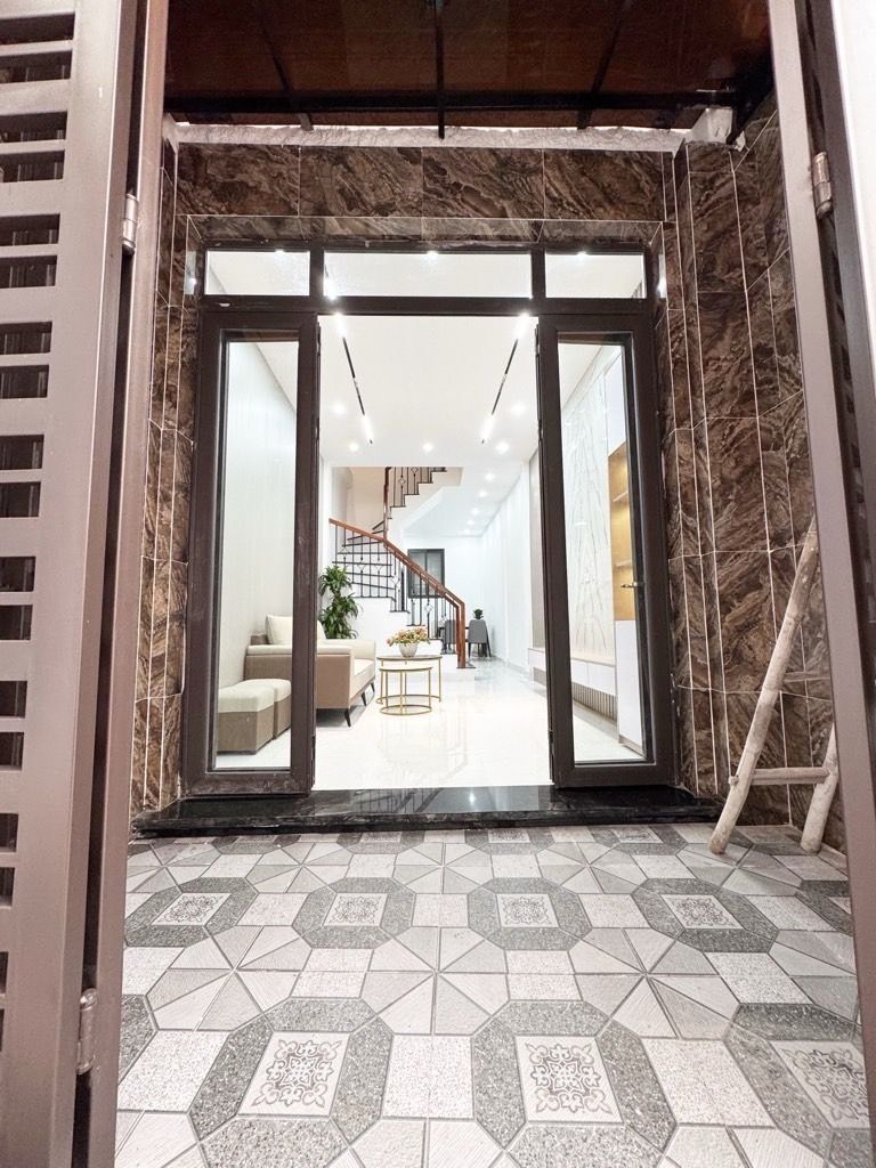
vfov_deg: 102.1
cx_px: 438
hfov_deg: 85.7
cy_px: 584
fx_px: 472
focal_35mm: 14
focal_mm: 2.22
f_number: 2.2
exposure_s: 1/99
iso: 160
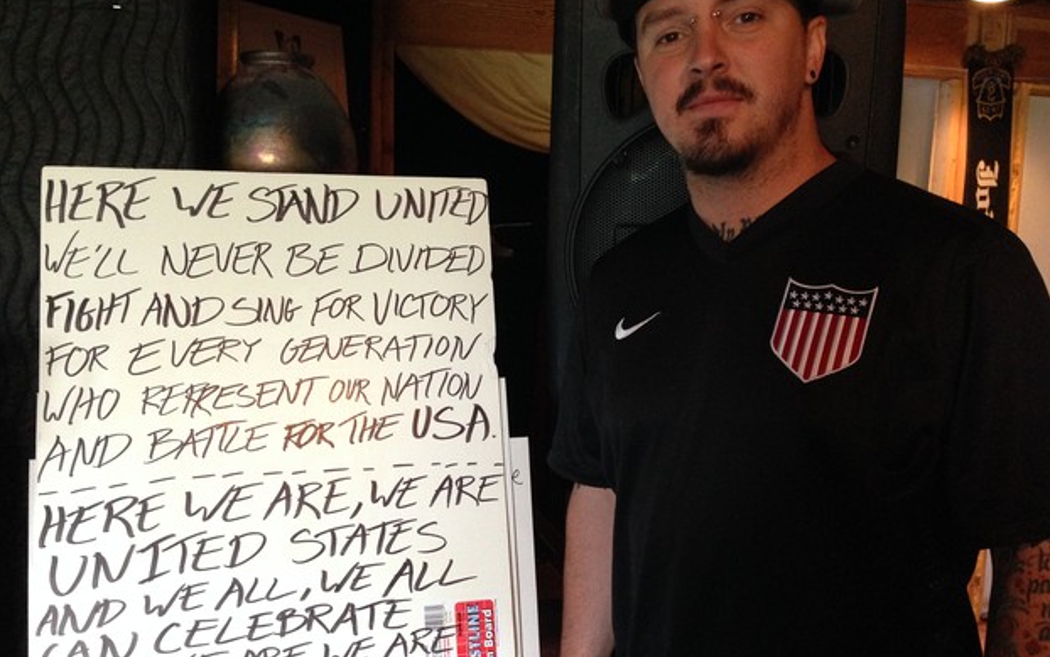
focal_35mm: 36
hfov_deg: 54.0
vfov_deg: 35.3
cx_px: 511
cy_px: 360
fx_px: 1030
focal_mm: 4.12
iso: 400
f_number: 2.4
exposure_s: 1/20
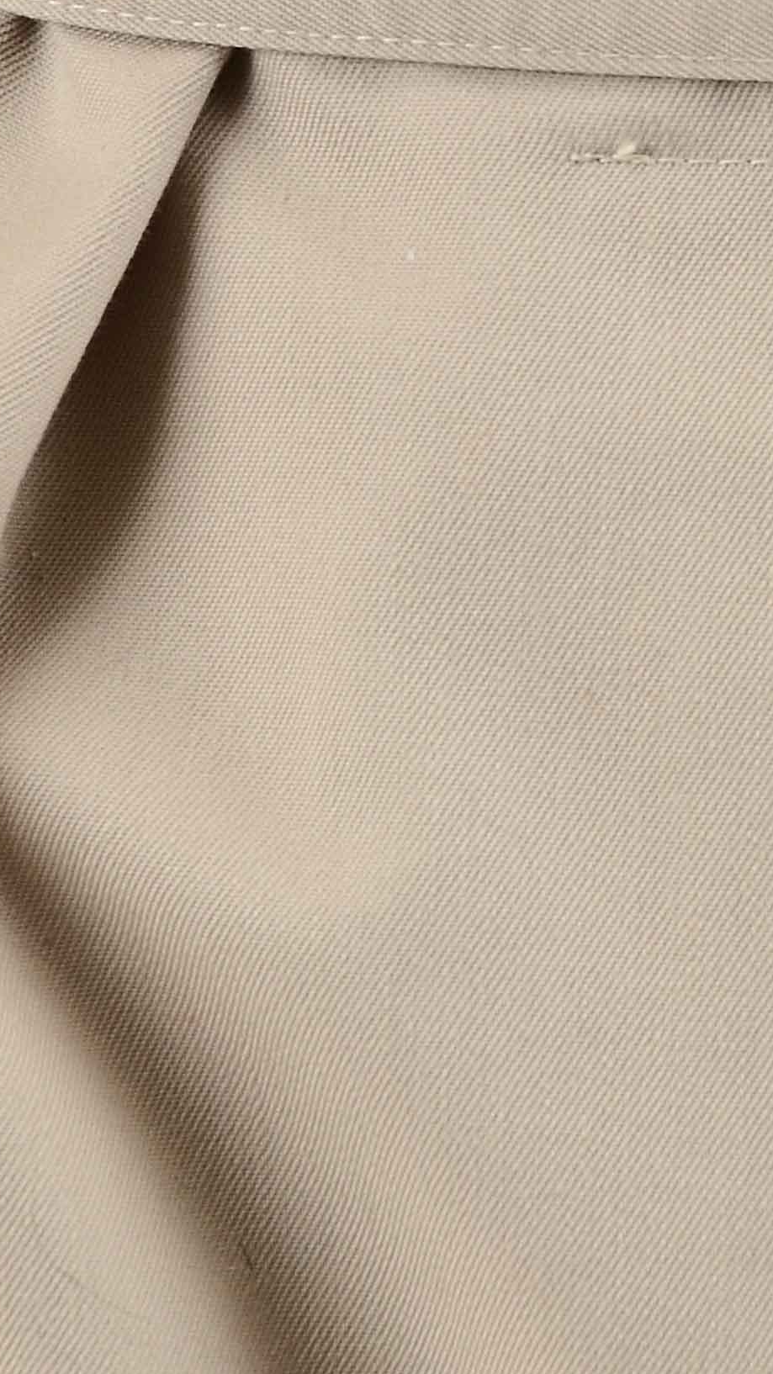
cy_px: 18
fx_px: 18097
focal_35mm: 497
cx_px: 929
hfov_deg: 2.4
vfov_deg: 4.3
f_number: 8
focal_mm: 105
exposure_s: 1/80
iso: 160
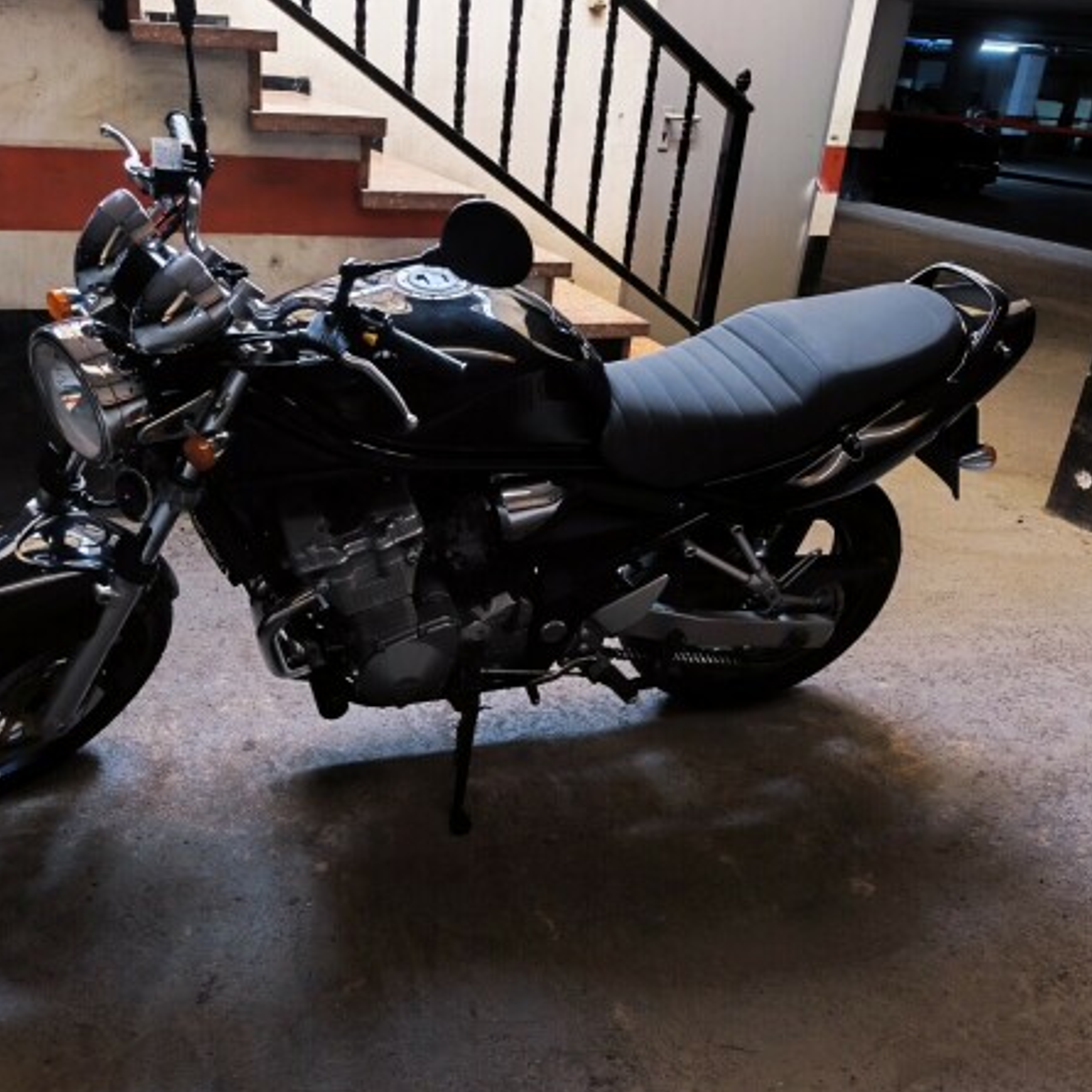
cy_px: 545
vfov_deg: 57.3
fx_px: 999
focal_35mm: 28
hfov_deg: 57.0
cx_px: 455
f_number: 1.65
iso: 4000
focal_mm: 6.18
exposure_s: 1/25
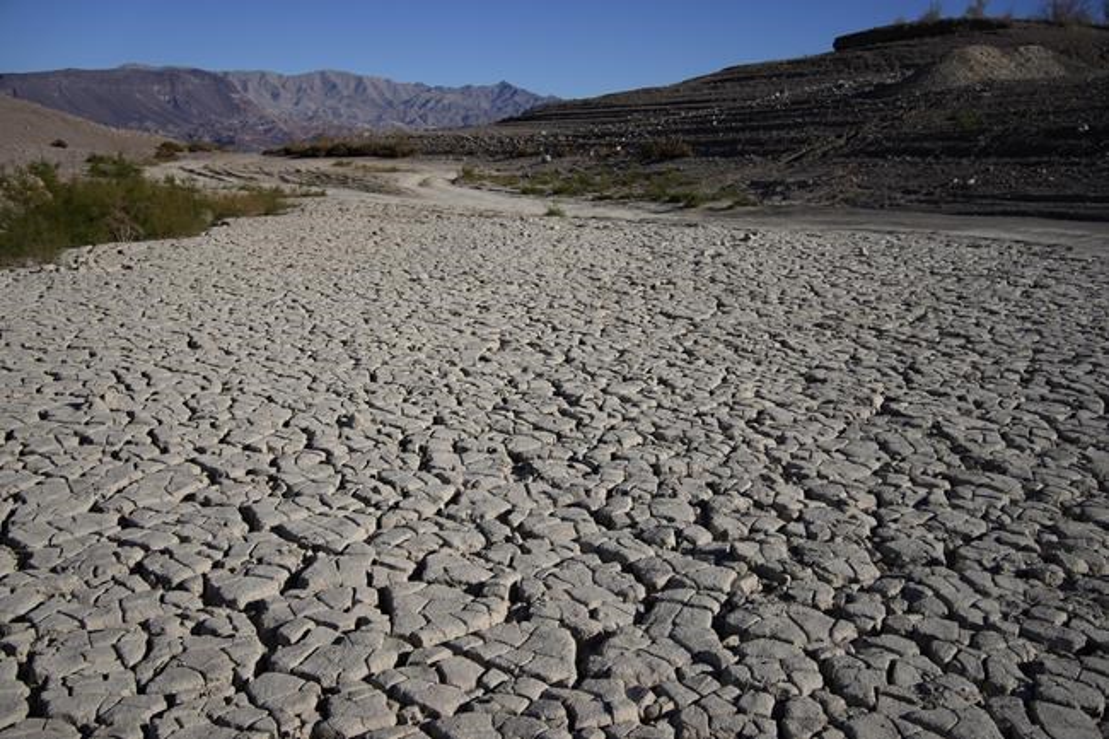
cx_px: 554
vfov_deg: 37.8
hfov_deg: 54.4
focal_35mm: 35
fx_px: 1078
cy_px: 370
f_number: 8
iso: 100
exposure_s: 1/800
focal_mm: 35
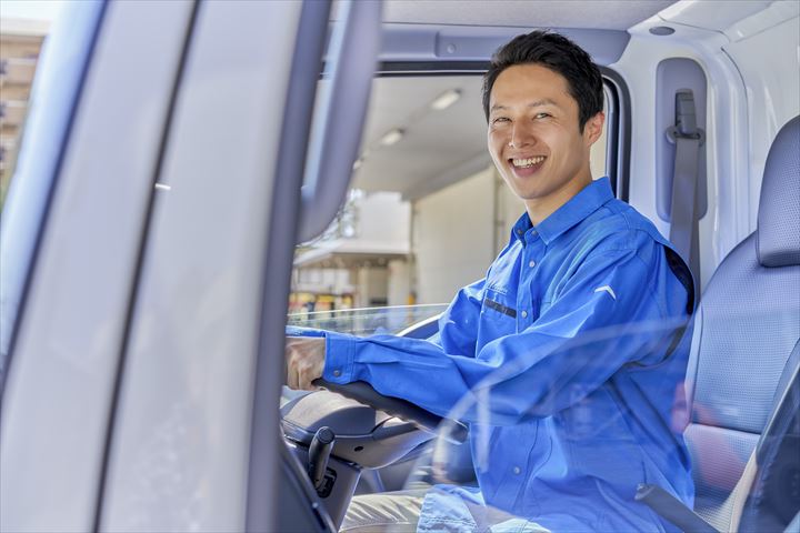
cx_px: 400
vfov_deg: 24.6
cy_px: 266
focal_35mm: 55
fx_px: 1222
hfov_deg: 36.2
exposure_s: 1/250
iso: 100
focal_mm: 55
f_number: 4.5
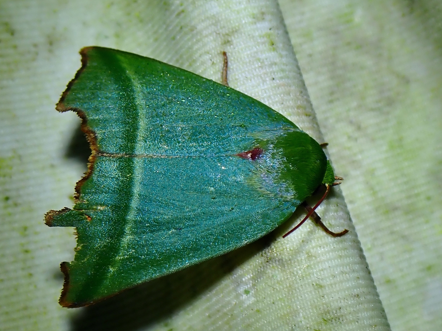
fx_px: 1417
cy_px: 179
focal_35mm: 111
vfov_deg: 13.3
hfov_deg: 17.7
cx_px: 220
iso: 100
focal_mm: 18
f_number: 6.3
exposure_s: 1/640
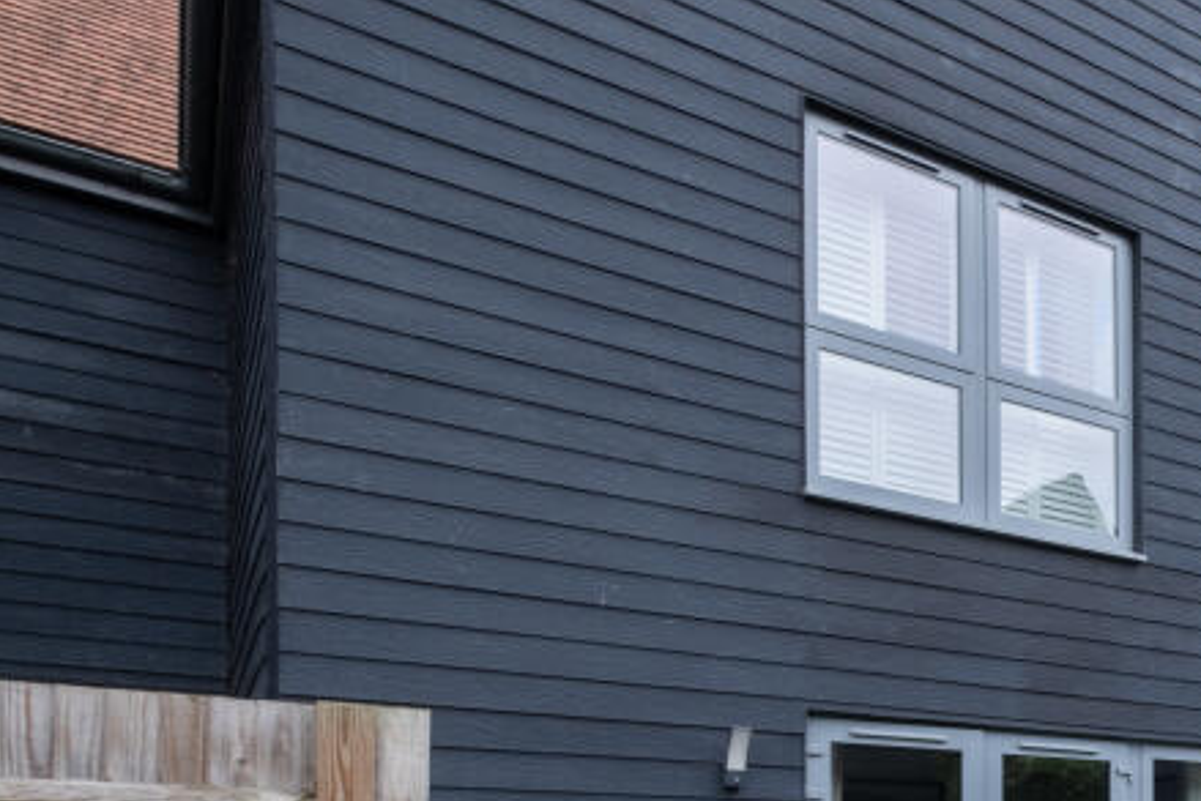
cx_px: 1242
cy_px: 863
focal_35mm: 35
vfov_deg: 33.4
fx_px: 1168
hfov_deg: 44.7
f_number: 10
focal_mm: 10
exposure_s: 1/125
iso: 500
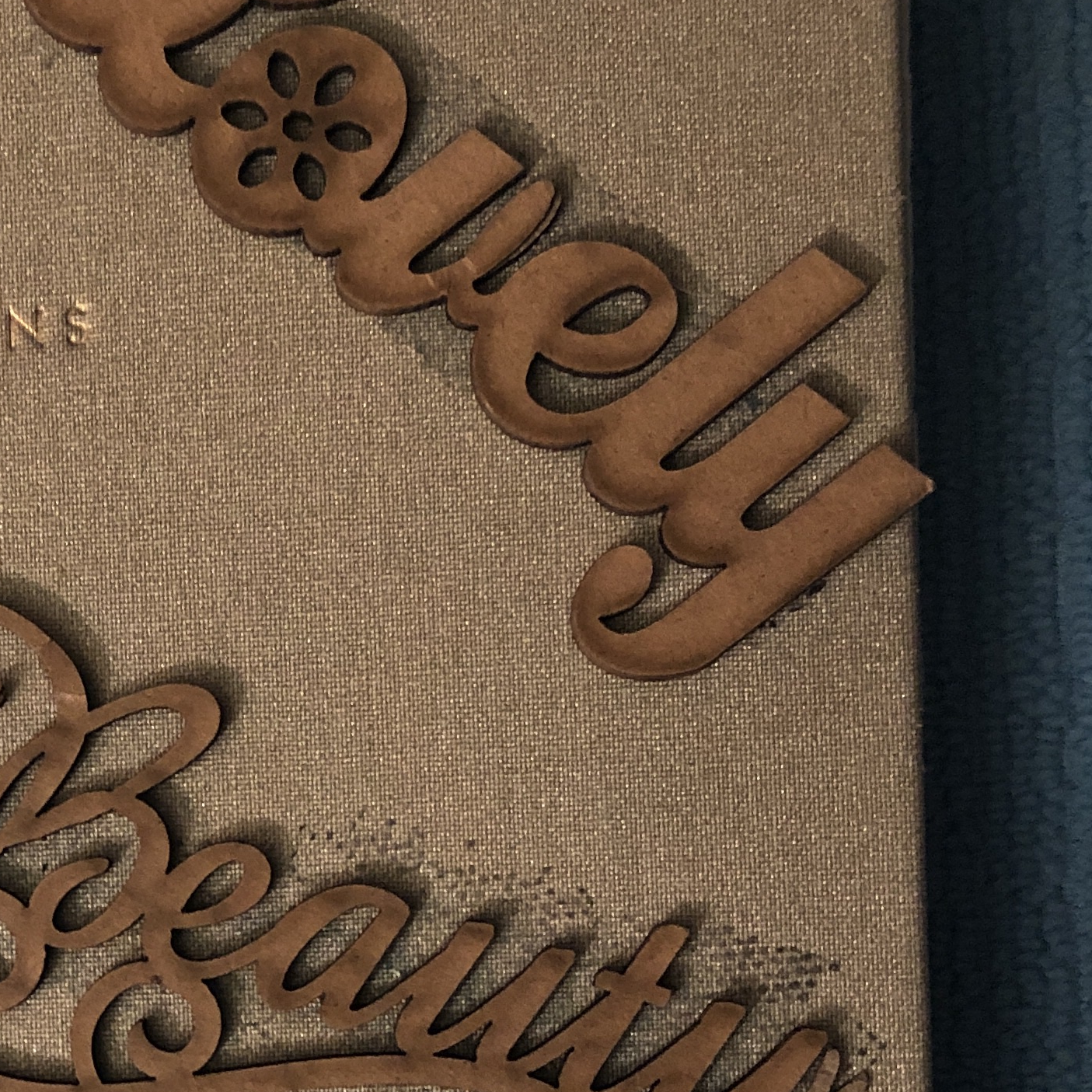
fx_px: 2534
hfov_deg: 23.1
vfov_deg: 23.9
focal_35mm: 71
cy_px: 911
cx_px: -66
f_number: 1.8
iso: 100
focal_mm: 3.99
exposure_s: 1/12
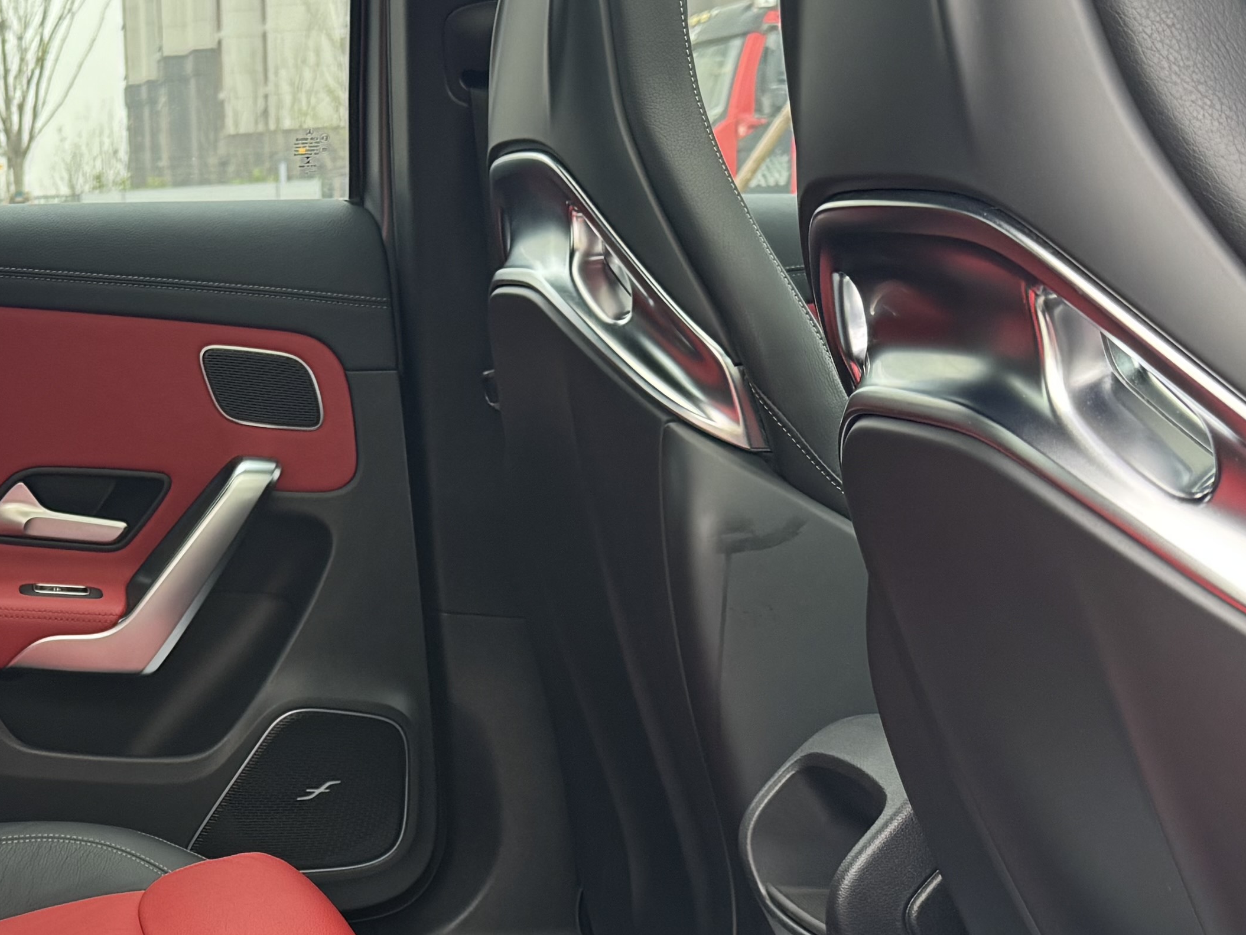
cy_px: 755
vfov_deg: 22.3
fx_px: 2340
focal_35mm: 65
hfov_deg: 28.4
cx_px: 64
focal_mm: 6.76
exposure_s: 1/121
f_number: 1.78
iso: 100
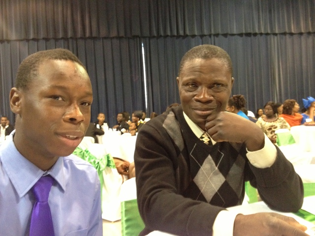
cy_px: 118
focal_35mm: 35
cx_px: 158
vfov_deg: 40.7
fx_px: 318
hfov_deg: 52.6
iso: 400
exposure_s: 1/15
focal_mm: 4.28
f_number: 2.4
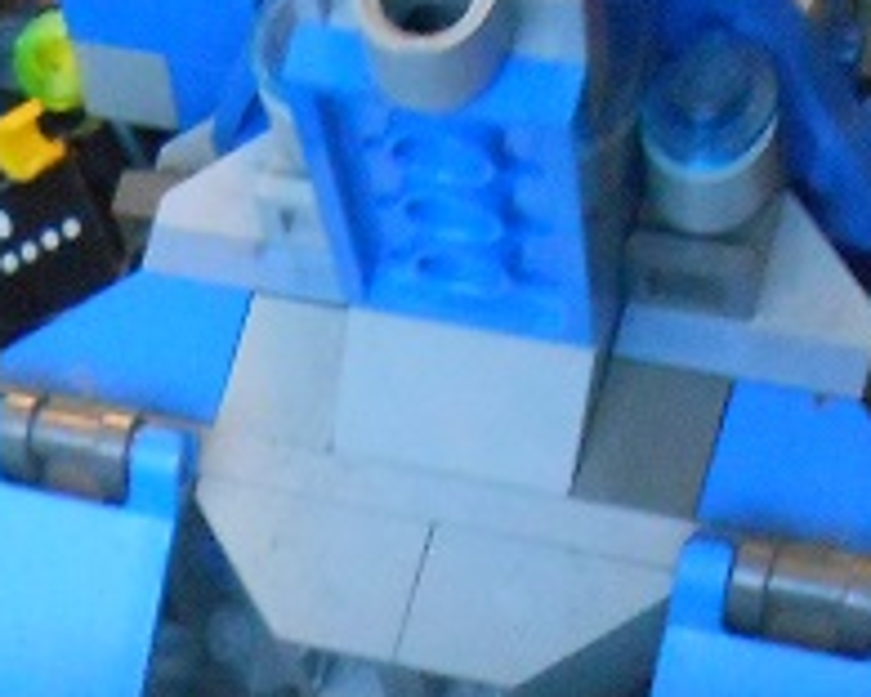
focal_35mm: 120
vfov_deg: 12.1
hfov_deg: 15.5
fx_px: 3093
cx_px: -152
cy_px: 1144
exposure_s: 1/10
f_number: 3.8
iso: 800
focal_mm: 5.3
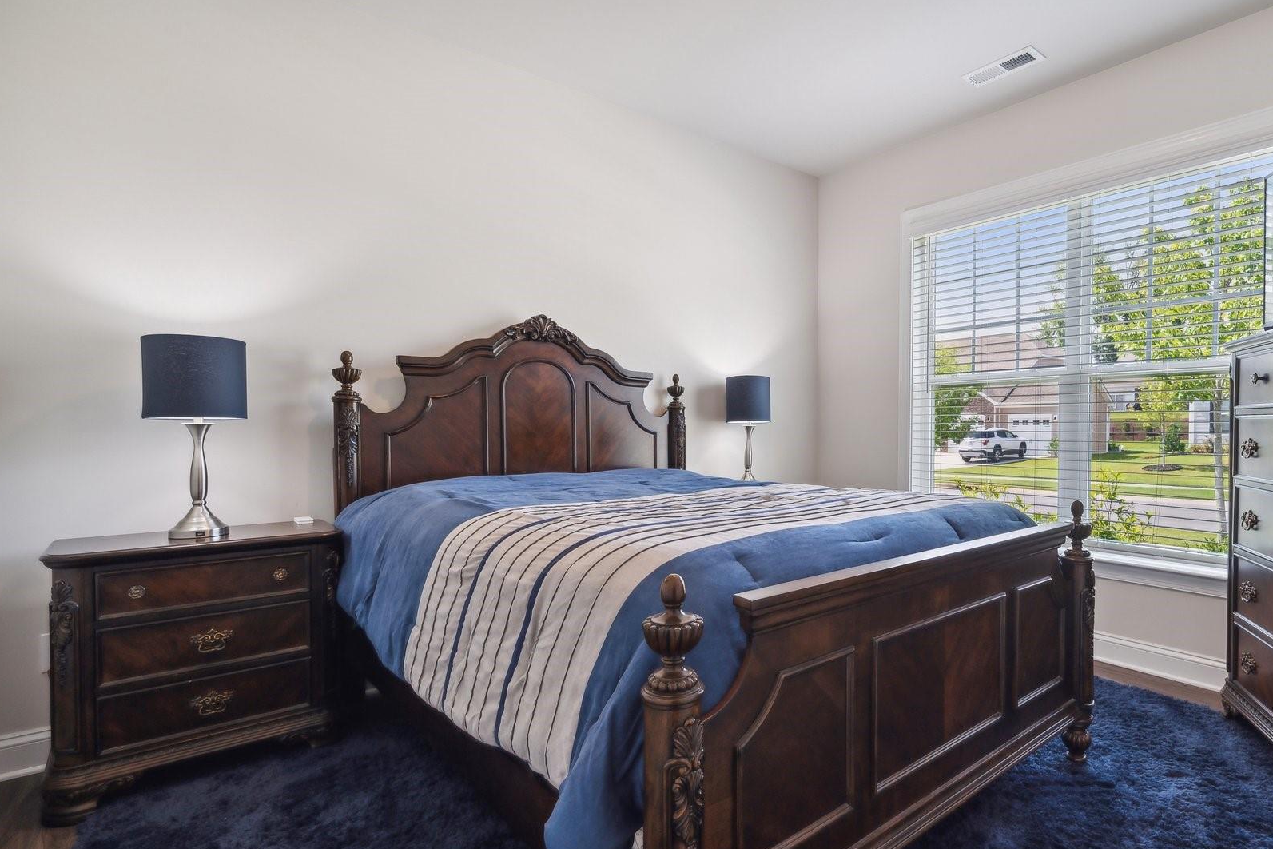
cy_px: 440
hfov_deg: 88.8
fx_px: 636
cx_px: 769
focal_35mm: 18
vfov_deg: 67.4
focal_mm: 14
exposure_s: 1/20
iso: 160
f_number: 7.1
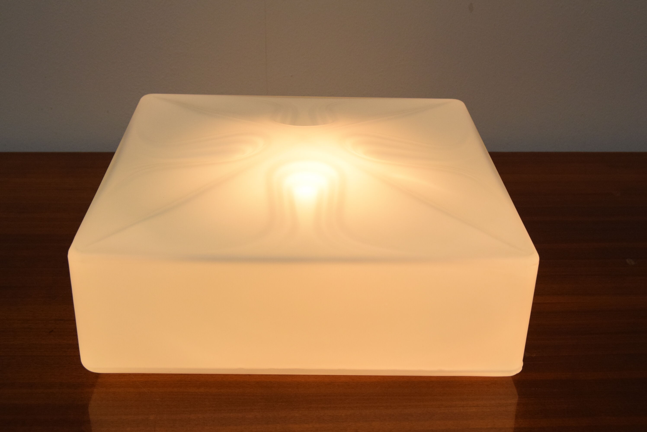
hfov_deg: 41.1
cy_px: 216
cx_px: 324
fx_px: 863
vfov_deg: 28.1
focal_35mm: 48
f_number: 10
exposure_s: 1/400
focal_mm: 32
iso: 1600
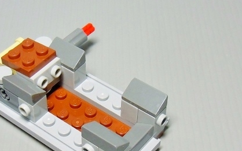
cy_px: 92
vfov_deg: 24.8
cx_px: 88
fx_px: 343
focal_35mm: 52
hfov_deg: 38.6
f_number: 3.5
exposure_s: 1/30
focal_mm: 5.4
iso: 200
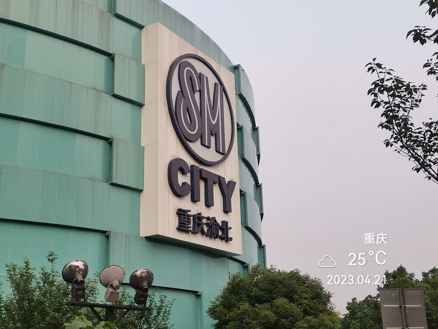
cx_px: 219
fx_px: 607
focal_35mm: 48
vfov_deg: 30.3
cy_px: 164
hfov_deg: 39.7
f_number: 1.8
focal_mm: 4.75
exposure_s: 1/722
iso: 50
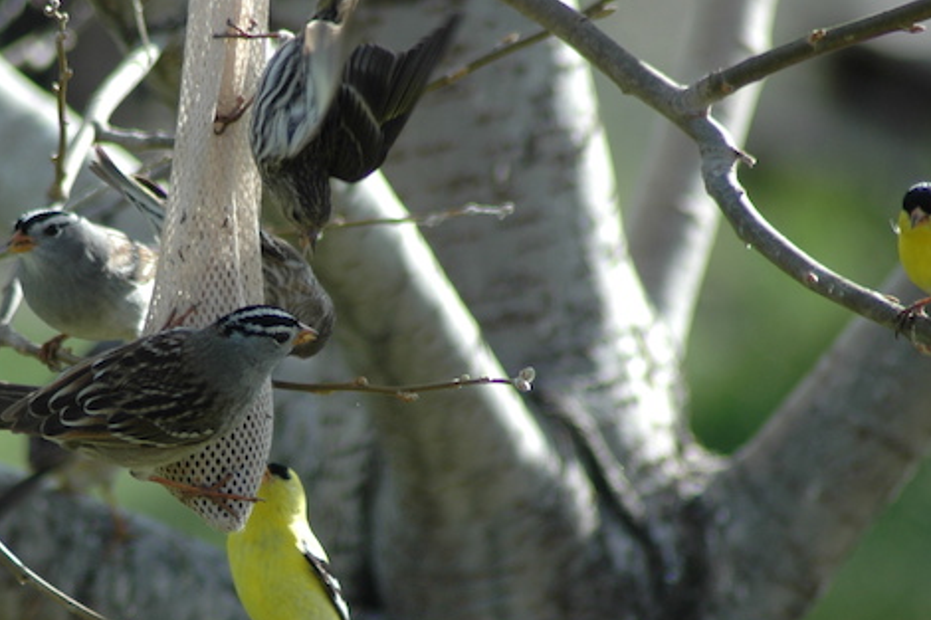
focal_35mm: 606
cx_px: 198
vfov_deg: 2.3
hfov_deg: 3.4
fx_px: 15665
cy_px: 385
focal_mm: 250
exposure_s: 1/400
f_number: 5.3
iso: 200
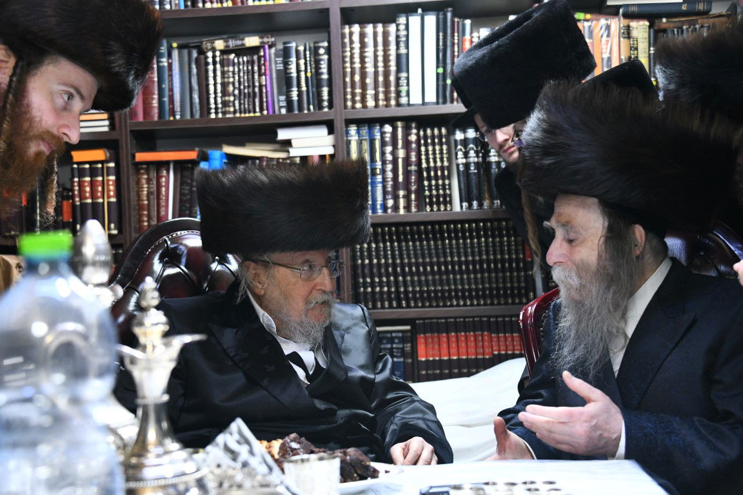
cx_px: 372
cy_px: 248
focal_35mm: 58
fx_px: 1197
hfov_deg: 34.5
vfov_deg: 23.4
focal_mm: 58
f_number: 5
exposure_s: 1/50
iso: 3200
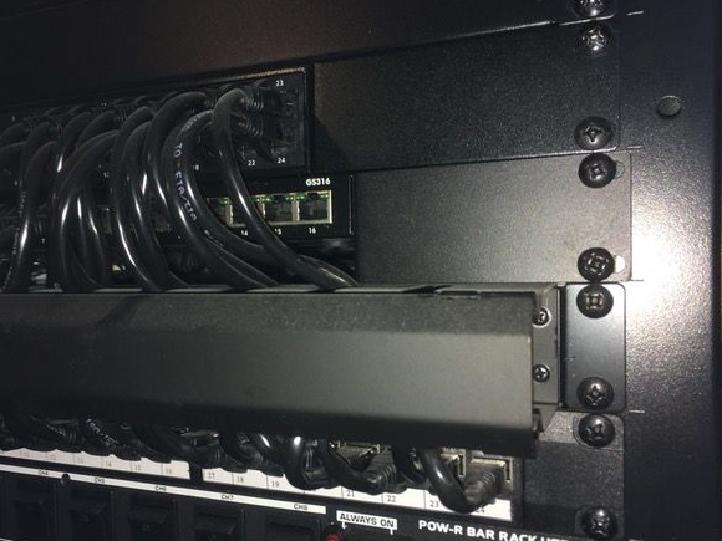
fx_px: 667
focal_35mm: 32
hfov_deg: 56.7
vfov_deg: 44.1
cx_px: 326
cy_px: 285
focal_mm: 4.15
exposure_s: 1/23
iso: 25
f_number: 2.2
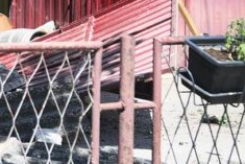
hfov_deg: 11.7
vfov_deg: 8.4
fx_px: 1096
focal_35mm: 161
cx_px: -210
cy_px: -69
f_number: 4
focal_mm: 30
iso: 400
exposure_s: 1/1600
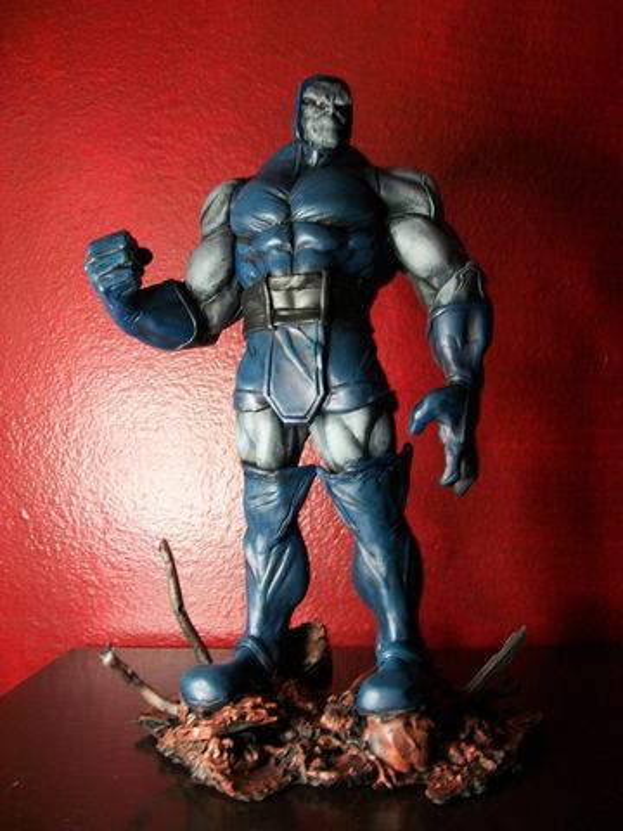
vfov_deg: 56.8
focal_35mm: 32
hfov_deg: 44.2
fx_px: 768
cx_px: 312
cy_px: 416
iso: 160
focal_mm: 5.7
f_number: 2.9
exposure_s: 1/20
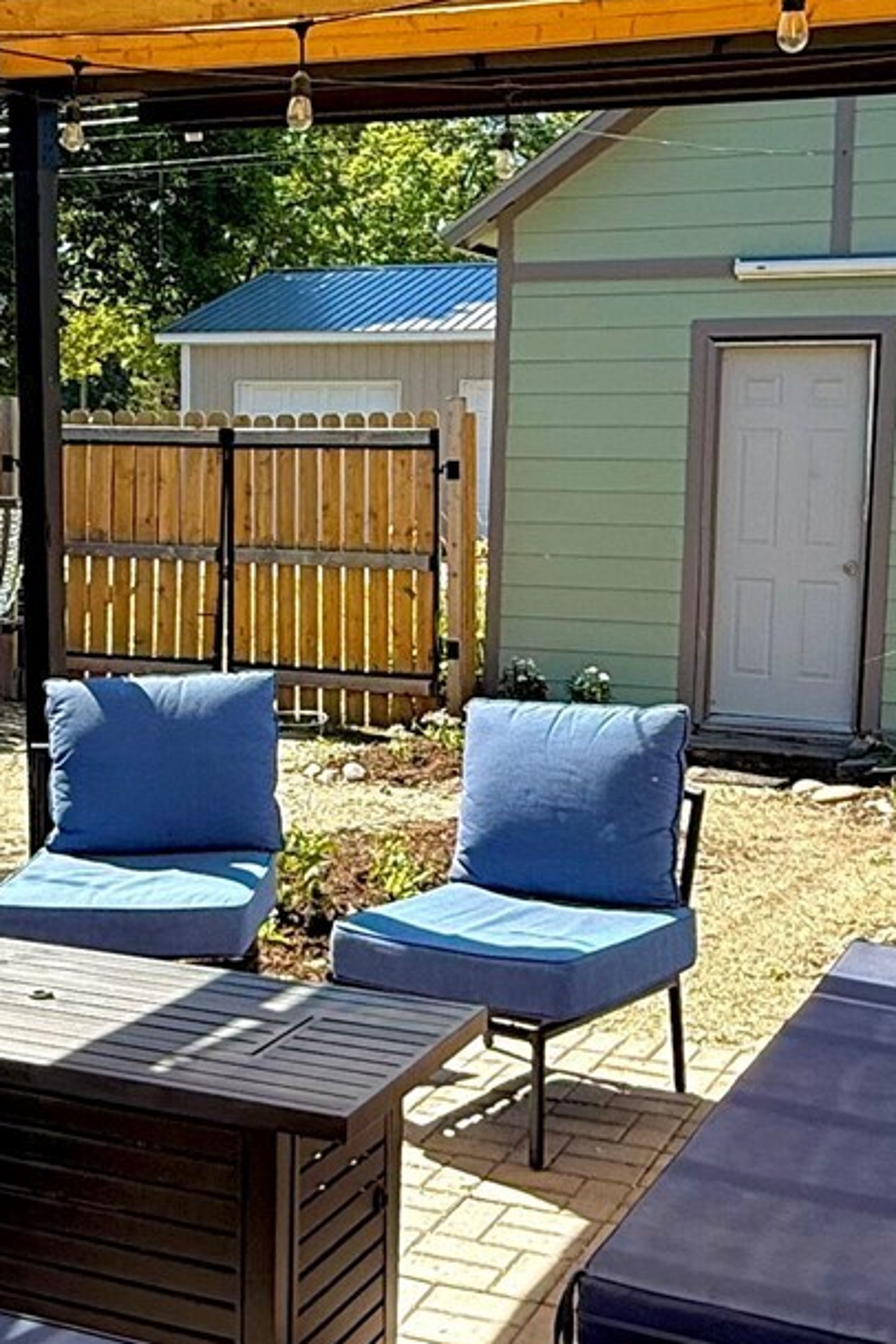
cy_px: 671
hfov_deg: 27.5
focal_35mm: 49
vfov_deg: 40.3
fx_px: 1829
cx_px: 419
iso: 50
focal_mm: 2.22
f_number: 2.2
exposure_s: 1/619
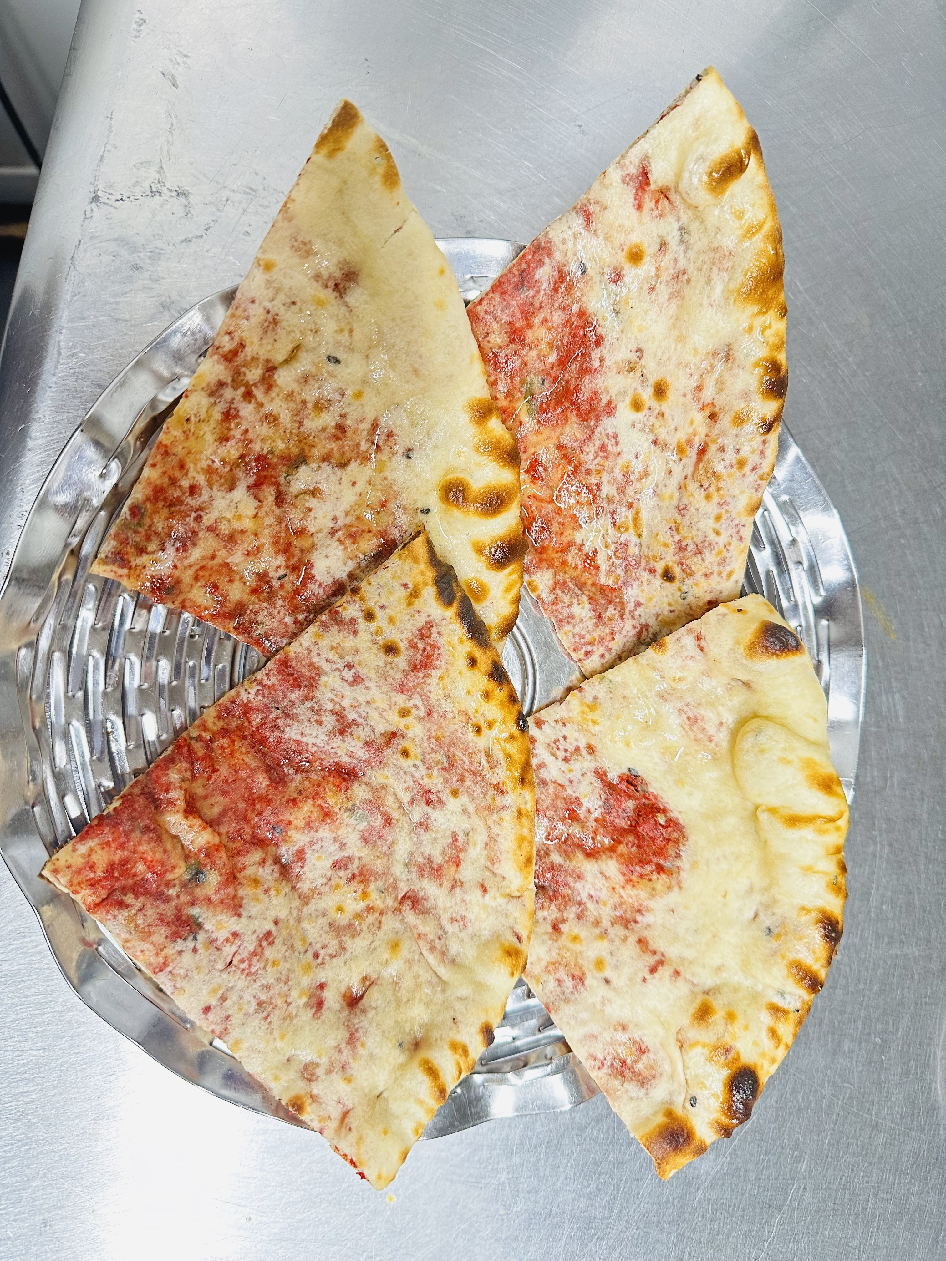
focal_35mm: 24
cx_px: 473
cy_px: 630
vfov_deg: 71.6
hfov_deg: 56.8
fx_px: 875
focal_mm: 6.86
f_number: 1.78
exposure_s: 1/50
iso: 320
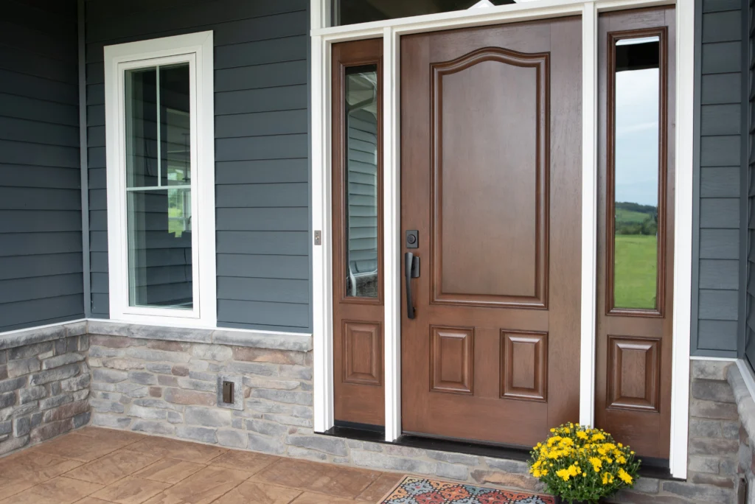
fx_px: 671
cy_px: 252
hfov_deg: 58.7
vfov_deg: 41.2
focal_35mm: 32
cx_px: 378
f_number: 6.3
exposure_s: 1/20
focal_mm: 32
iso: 100
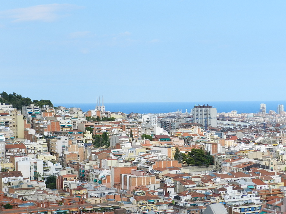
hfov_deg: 20.4
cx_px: 149
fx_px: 793
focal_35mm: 96
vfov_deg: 15.4
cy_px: 113
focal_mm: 14.9
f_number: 4.4
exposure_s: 1/1000
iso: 160
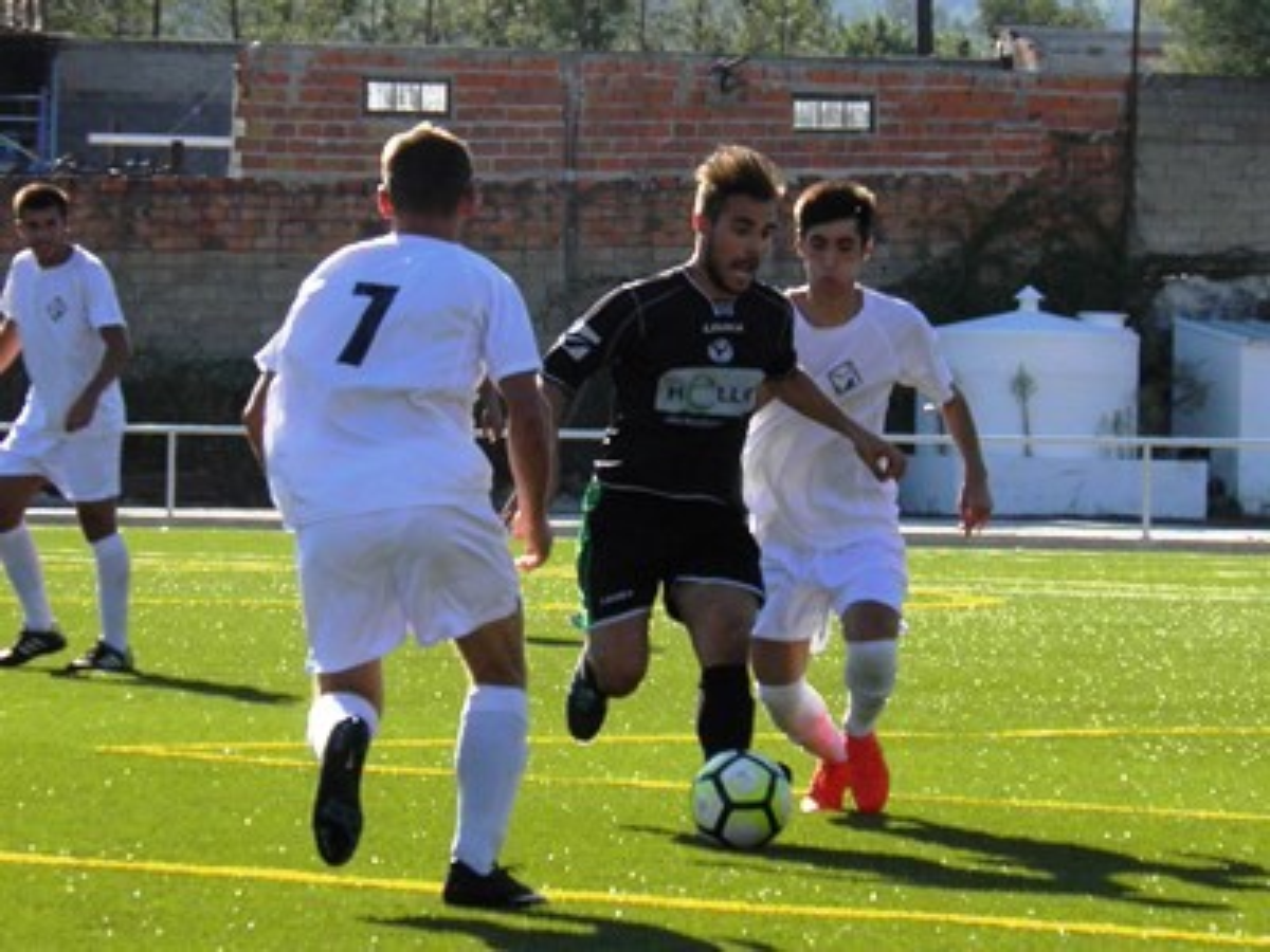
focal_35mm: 112
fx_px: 4109
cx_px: 635
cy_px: 476
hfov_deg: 17.6
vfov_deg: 13.2
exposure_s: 1/1000
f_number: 4
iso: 125
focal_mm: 20.2
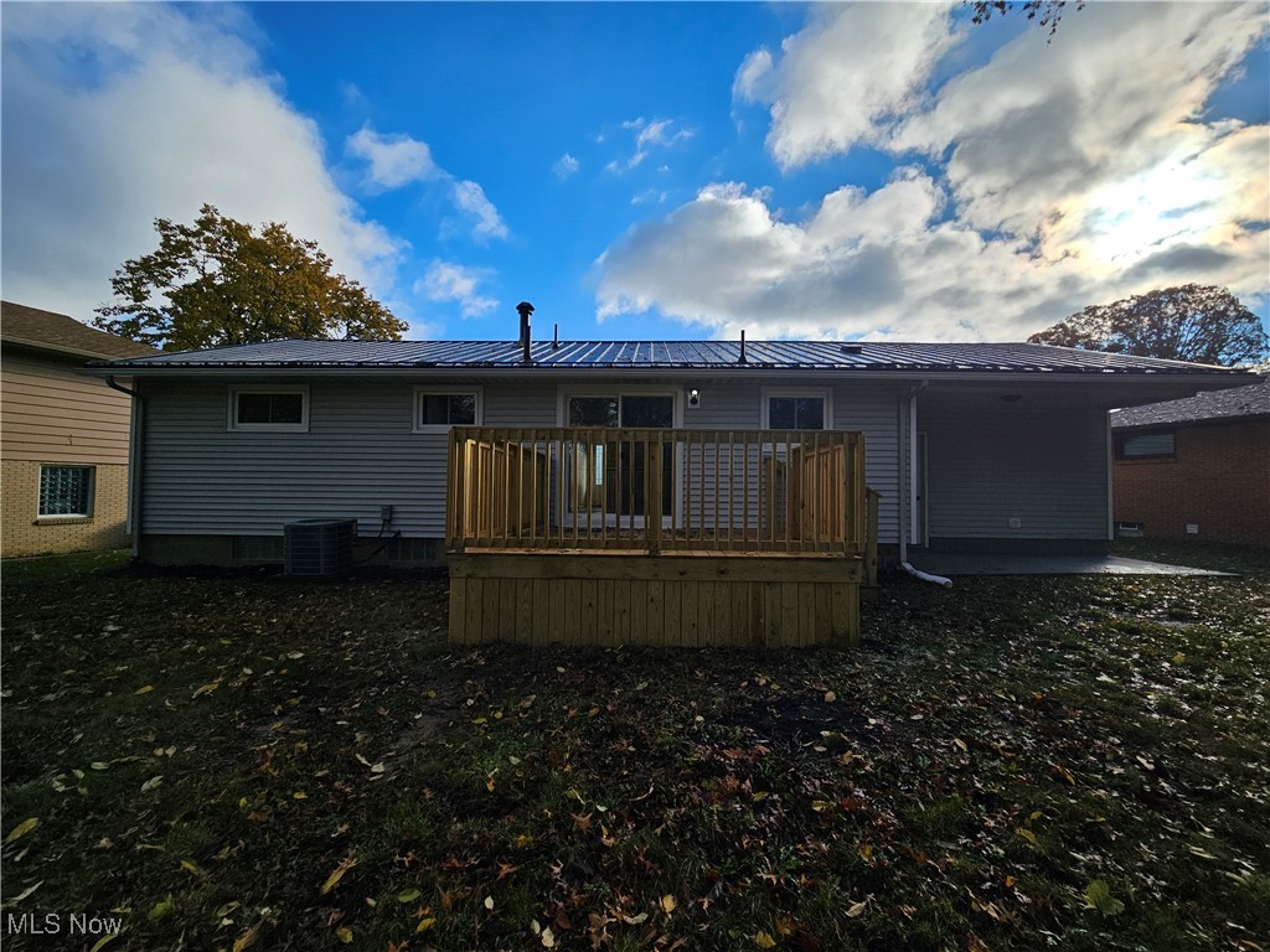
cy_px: 476
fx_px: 477
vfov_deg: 89.9
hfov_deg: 106.2
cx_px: 635
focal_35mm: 13
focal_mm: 2.2
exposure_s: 1/2410
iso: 50
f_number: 2.2
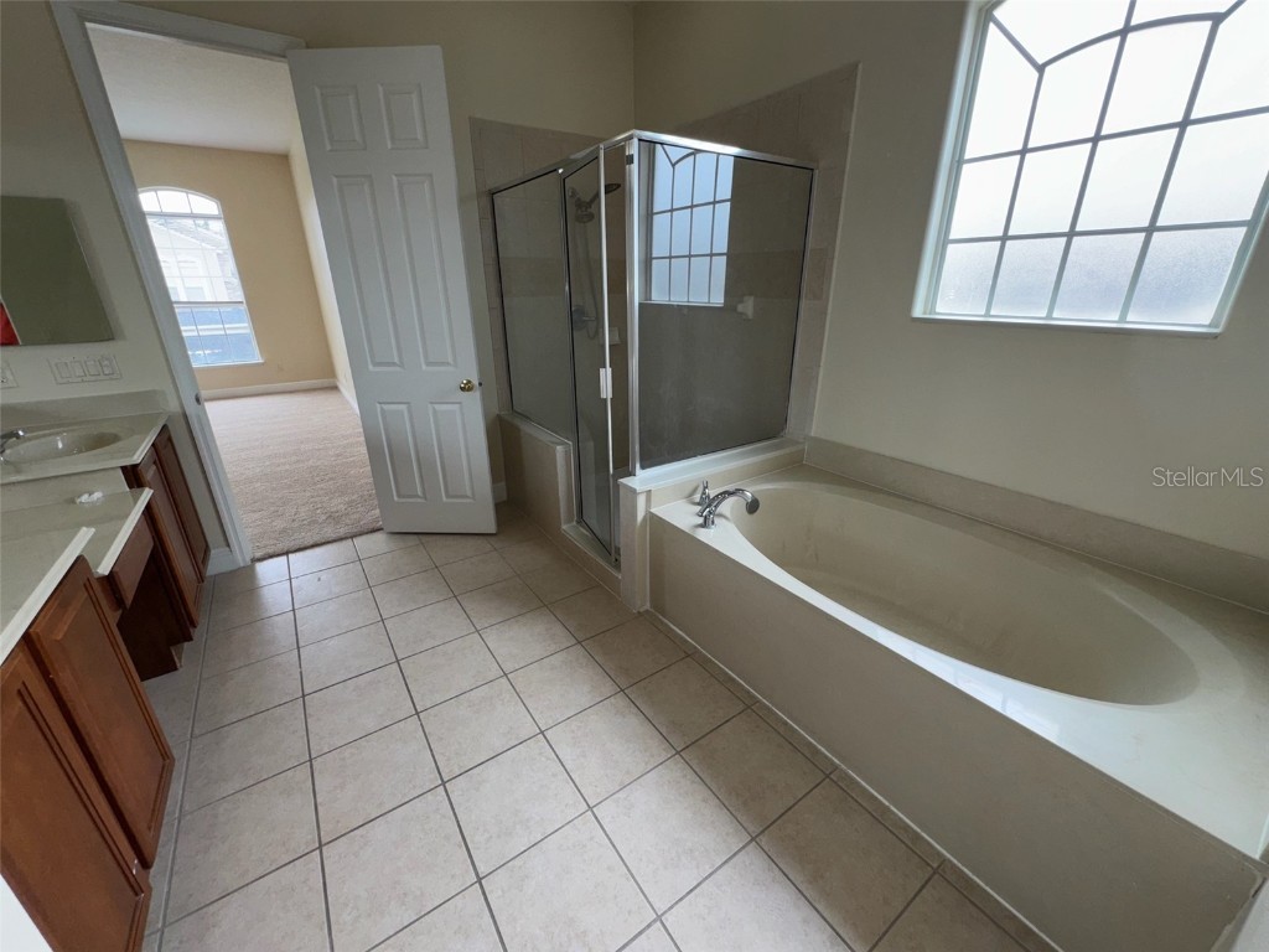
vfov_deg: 85.7
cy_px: 476
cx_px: 634
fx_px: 513
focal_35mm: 14
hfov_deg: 102.1
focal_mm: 2.22
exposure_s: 1/146
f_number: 2.2
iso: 32
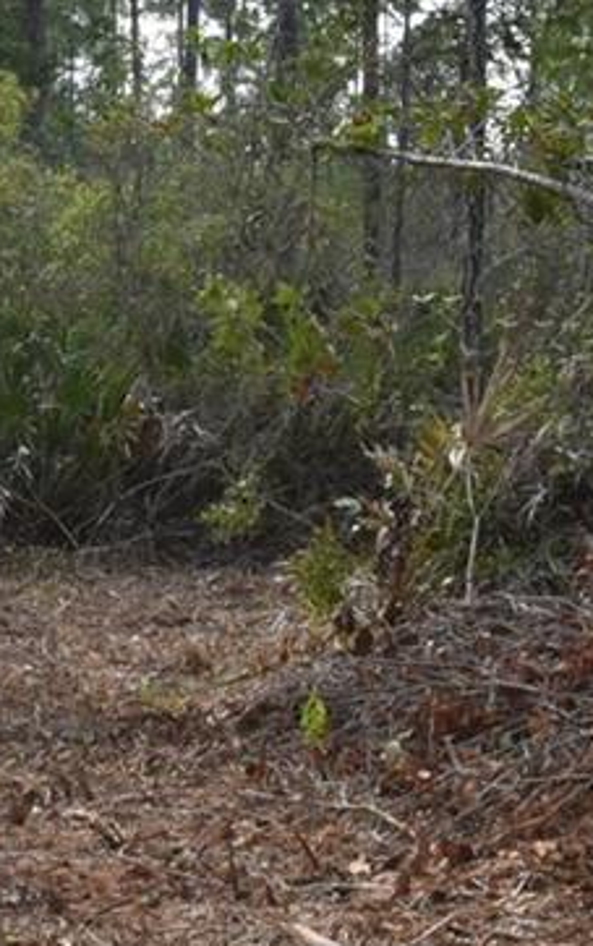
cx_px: -68
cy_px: 221
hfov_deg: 11.9
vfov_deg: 19.1
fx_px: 2786
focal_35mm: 108
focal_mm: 24
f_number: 18
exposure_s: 1/200
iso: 1250
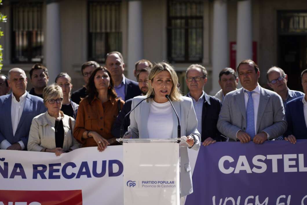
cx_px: 154
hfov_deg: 19.5
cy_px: 102
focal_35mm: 105
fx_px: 895
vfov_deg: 13.0
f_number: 4
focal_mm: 105
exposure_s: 1/640
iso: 100
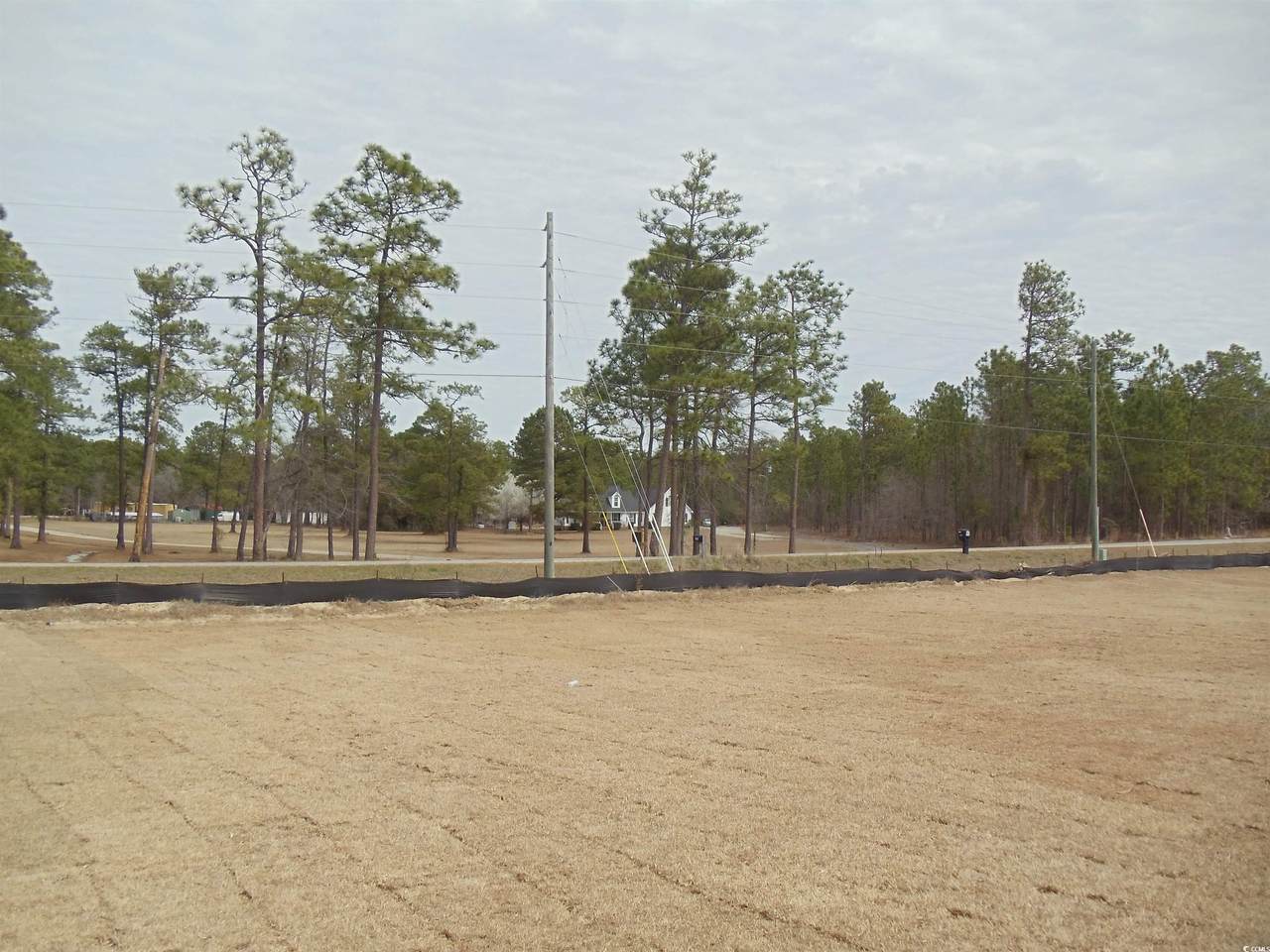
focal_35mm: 44
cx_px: 635
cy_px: 476
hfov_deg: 42.9
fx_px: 1614
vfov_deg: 32.9
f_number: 7.1
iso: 80
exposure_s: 1/200
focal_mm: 6
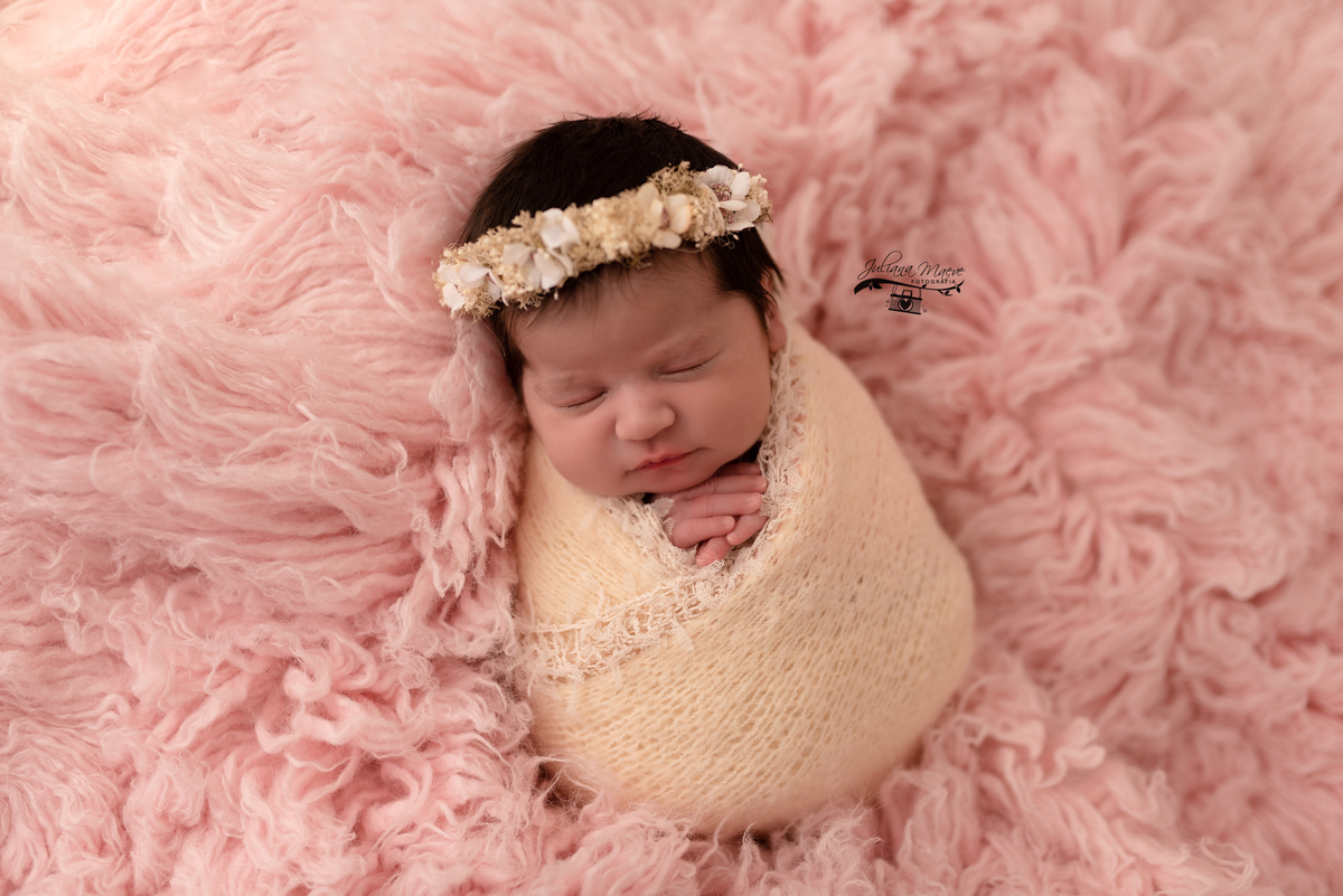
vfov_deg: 37.9
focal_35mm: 35
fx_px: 1306
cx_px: 672
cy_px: 448
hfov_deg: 54.4
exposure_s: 1/160
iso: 100
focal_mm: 35
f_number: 2
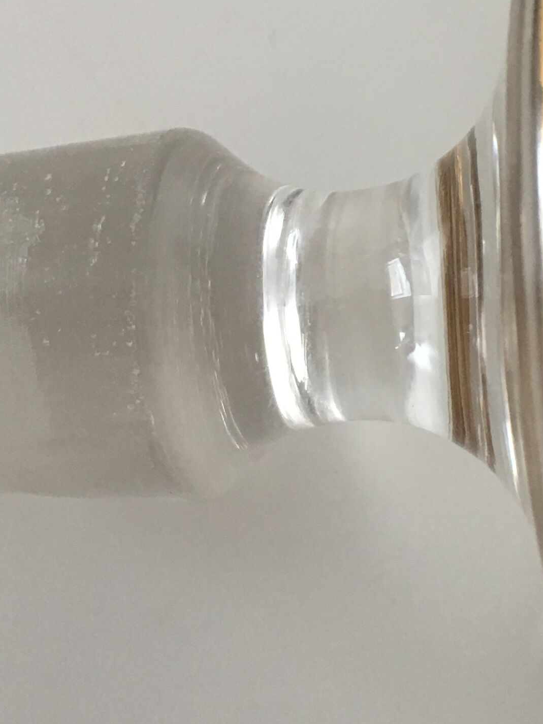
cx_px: 293
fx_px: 1716
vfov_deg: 23.8
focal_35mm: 82
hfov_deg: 18.0
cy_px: 279
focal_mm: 4.15
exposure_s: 1/33
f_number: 2.2
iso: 50
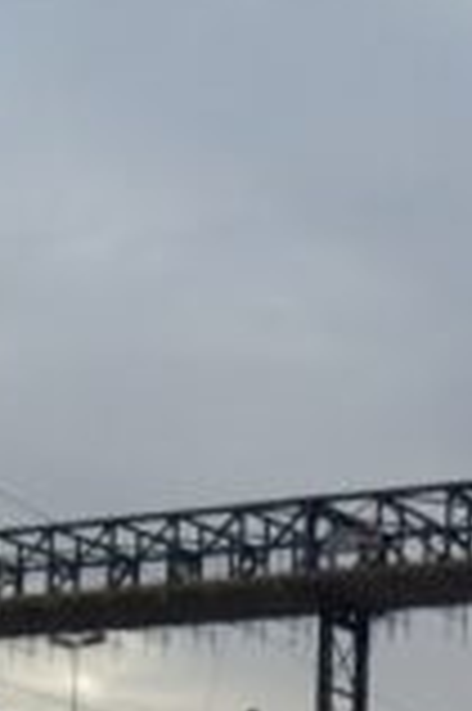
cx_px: 490
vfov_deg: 19.8
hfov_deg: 13.4
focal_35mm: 100
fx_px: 1971
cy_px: 704
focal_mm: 5.8
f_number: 7.1
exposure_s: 1/180
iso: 80
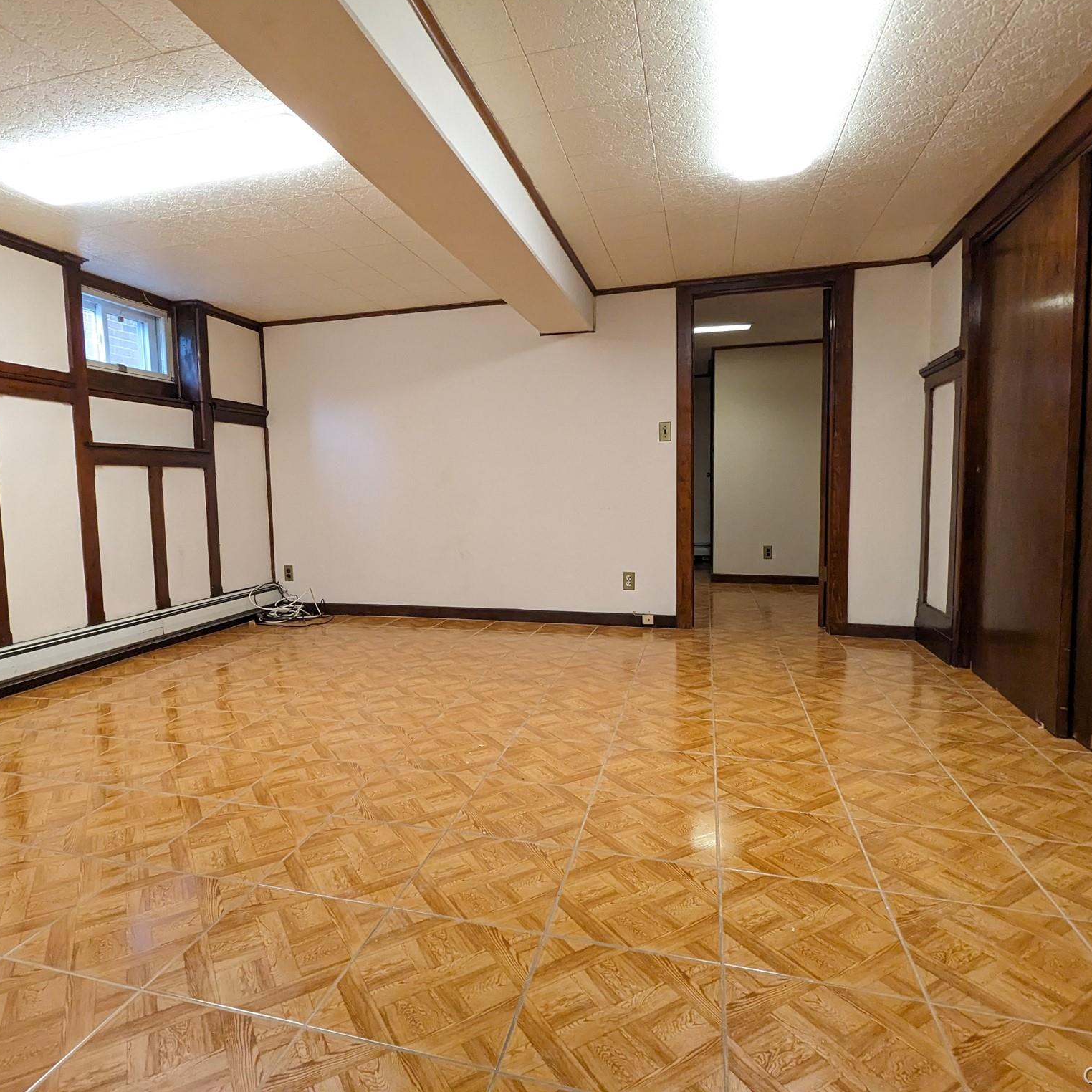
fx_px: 678
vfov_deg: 77.7
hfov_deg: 77.5
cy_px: 542
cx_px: 495
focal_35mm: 19
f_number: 2.2
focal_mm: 2.35
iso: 668
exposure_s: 1/120
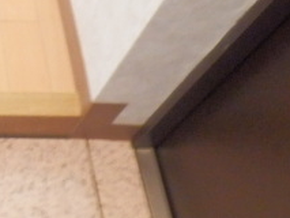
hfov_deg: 22.6
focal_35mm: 72
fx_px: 604
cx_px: -133
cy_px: -27
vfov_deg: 19.5
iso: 800
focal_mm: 4.2
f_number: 3
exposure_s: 1/13
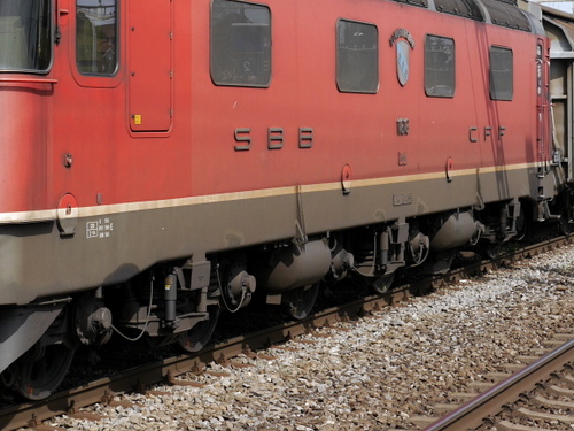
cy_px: 131
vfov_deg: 14.8
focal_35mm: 100
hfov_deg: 19.4
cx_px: 91
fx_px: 1658
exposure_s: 1/320
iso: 160
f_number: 8
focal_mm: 25
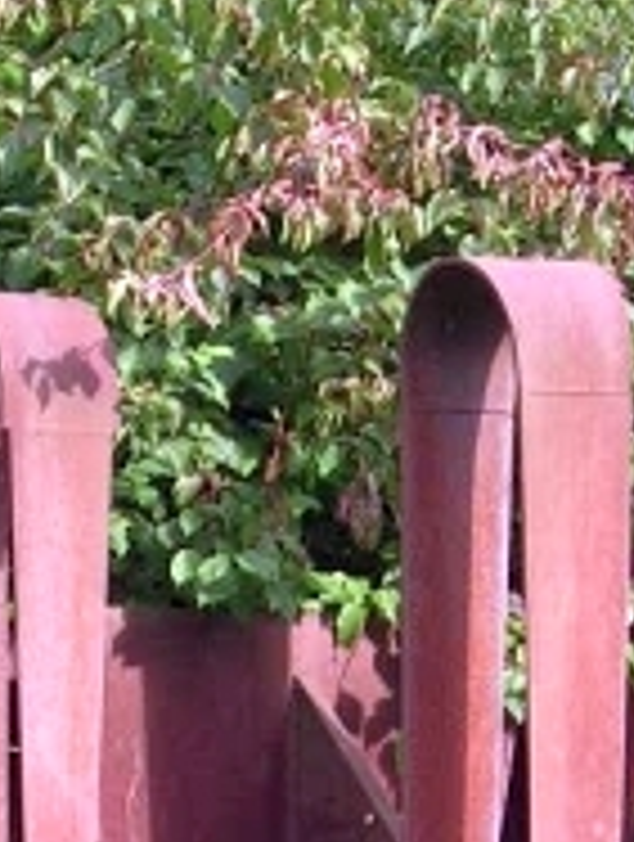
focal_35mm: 222
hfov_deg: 6.7
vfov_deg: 8.8
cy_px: 1045
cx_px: 261
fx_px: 5403
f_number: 3.5
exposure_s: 1/91.1
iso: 50
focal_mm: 9.9
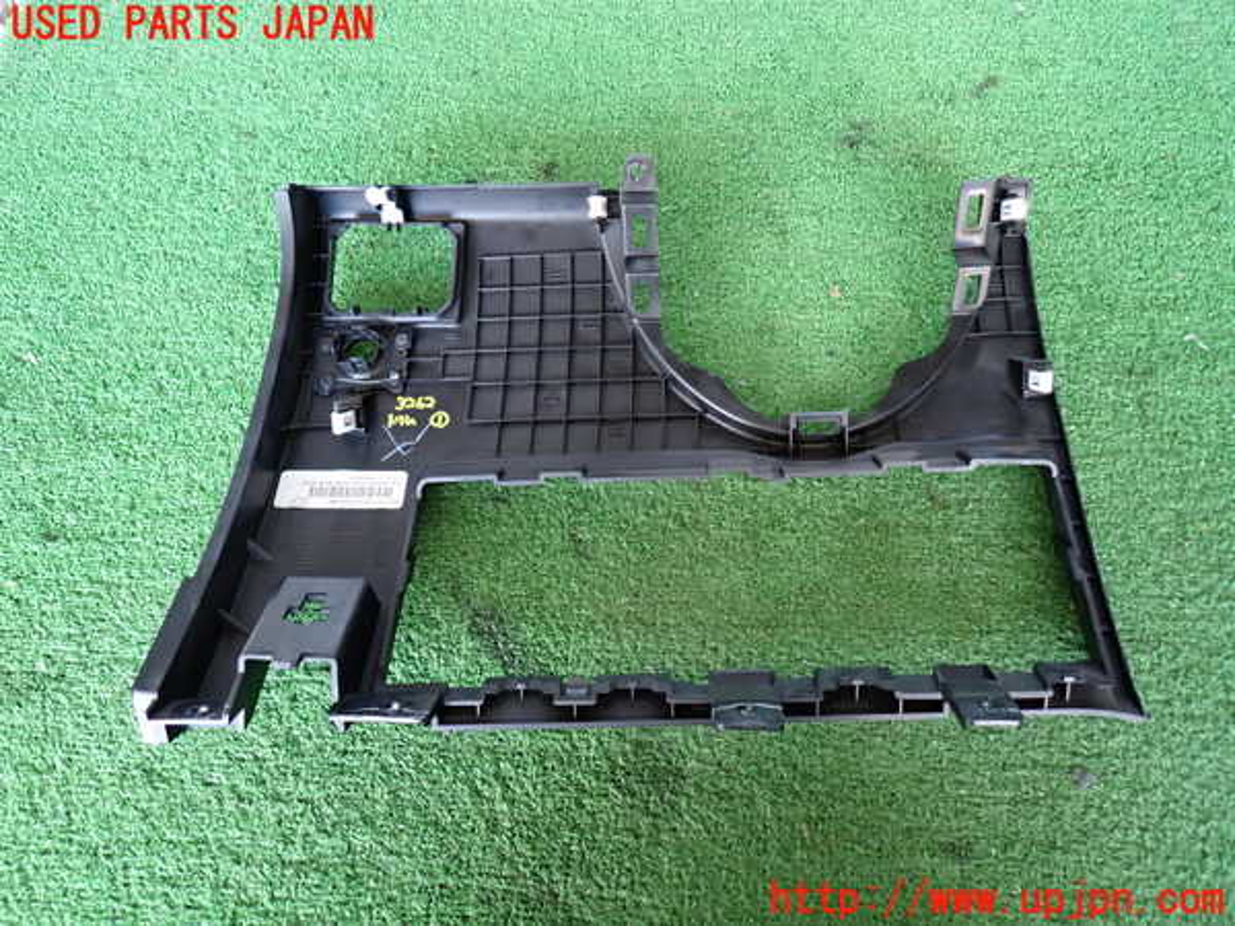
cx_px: 618
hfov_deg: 69.4
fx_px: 892
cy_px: 463
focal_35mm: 25
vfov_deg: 54.9
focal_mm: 4.5
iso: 200
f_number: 2
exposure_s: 1/30
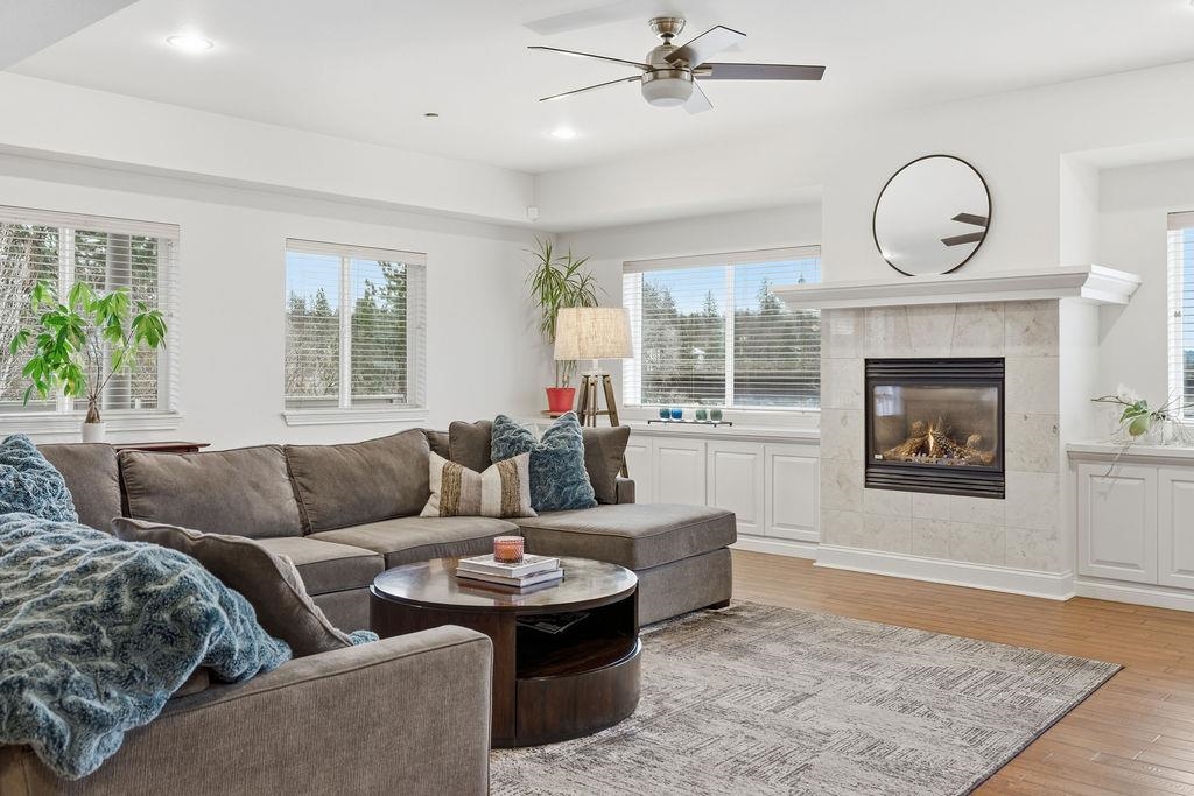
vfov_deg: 43.0
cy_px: 398
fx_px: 1012
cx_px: 597
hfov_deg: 61.1
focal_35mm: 30
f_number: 8
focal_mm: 30.5
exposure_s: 1/20
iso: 100
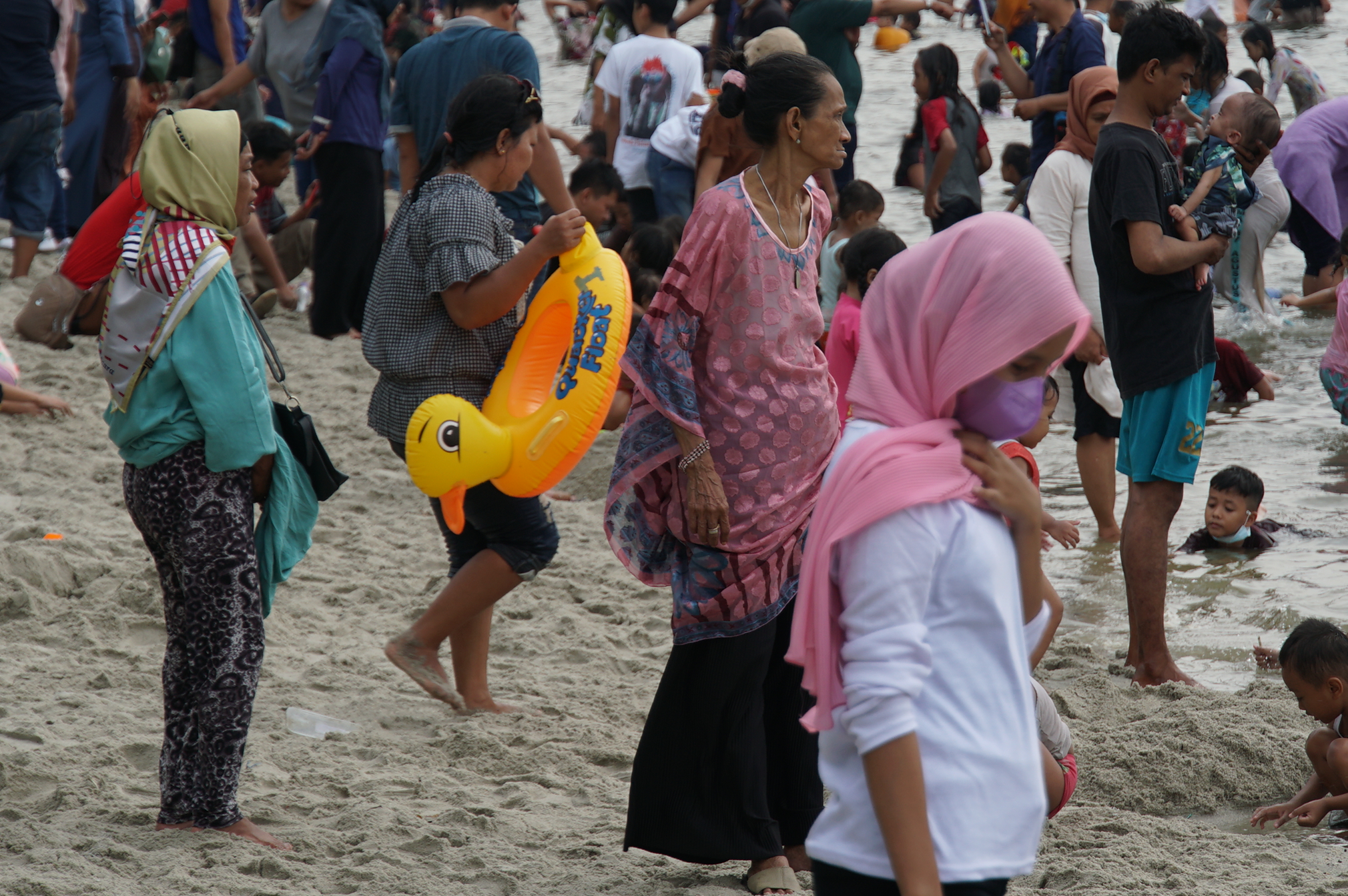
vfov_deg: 6.6
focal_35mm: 208
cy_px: 283
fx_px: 7772
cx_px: 766
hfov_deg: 9.9
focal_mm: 93
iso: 100
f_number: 5.6
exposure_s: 1/320
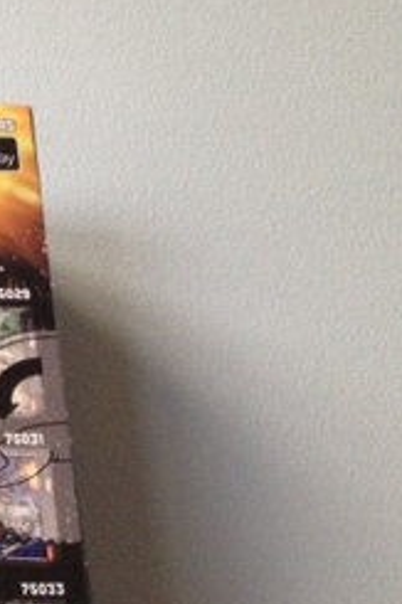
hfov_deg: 13.0
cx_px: -323
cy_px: 424
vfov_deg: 21.4
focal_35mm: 95
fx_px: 1593
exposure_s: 1/20
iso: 160
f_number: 2.4
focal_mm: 4.28
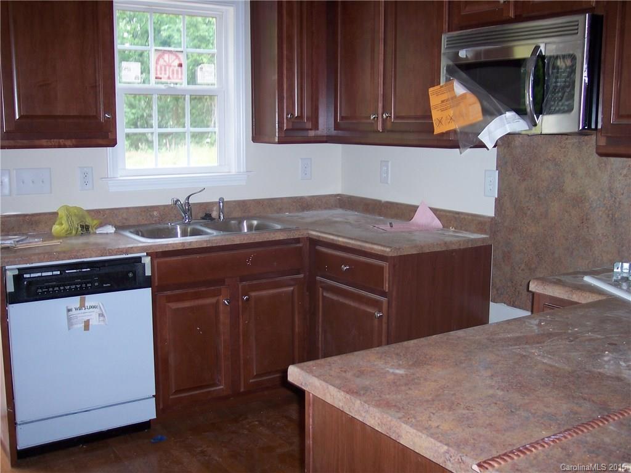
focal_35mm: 39
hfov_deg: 47.9
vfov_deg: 36.8
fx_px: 711
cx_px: 316
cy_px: 236
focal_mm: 8
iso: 100
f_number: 2.8
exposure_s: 1/60
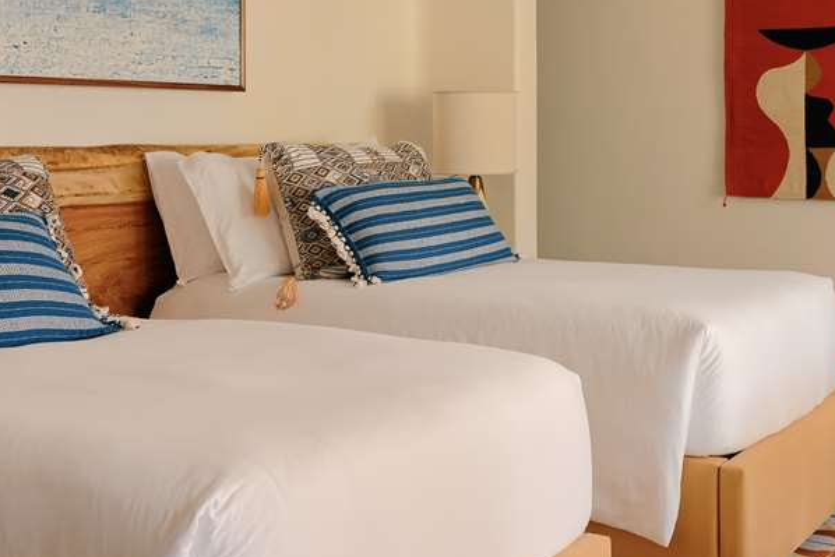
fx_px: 1230
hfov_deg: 36.3
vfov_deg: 25.4
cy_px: 181
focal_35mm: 53
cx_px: 667
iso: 100
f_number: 5.6
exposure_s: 1/10
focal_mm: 29
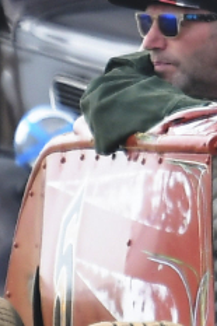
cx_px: -141
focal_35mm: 3675
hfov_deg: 0.4
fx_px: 33275
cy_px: 32
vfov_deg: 0.6
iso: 110
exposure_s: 1/1600
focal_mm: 300
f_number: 4
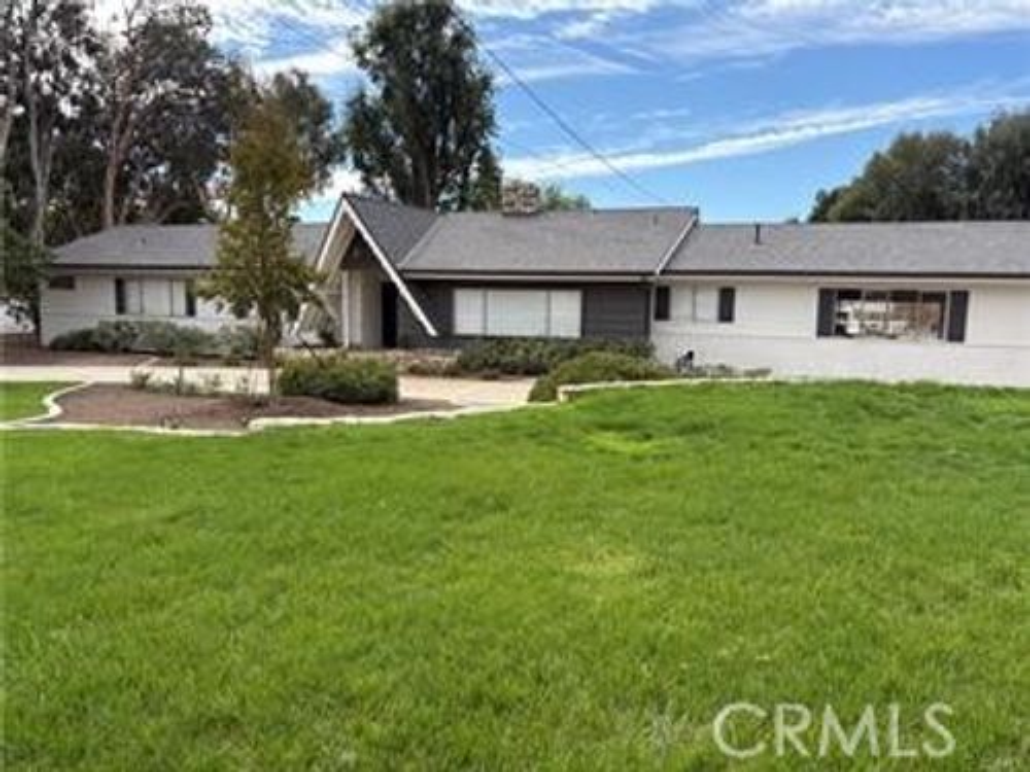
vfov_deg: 53.1
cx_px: 515
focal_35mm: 26
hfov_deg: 67.3
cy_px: 386
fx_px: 774
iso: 50
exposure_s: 1/2075
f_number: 1.6
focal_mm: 5.96
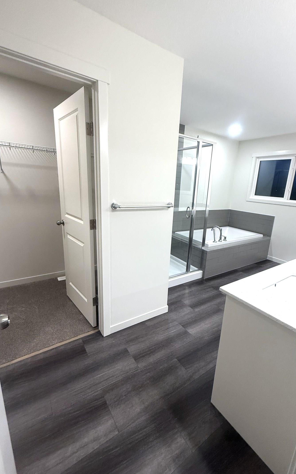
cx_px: 167
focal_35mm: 16
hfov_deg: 71.0
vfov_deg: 97.8
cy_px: 238
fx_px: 206
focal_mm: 2.22
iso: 250
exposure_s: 1/120
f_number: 2.2
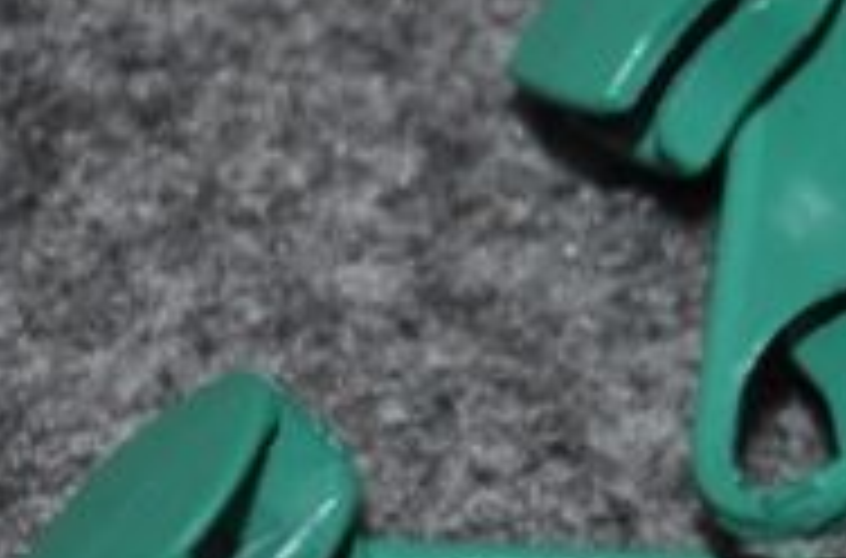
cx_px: 1458
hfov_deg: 6.3
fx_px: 7495
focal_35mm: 320
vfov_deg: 4.3
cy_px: 632
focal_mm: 50
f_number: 5.6
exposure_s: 1/60
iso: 200
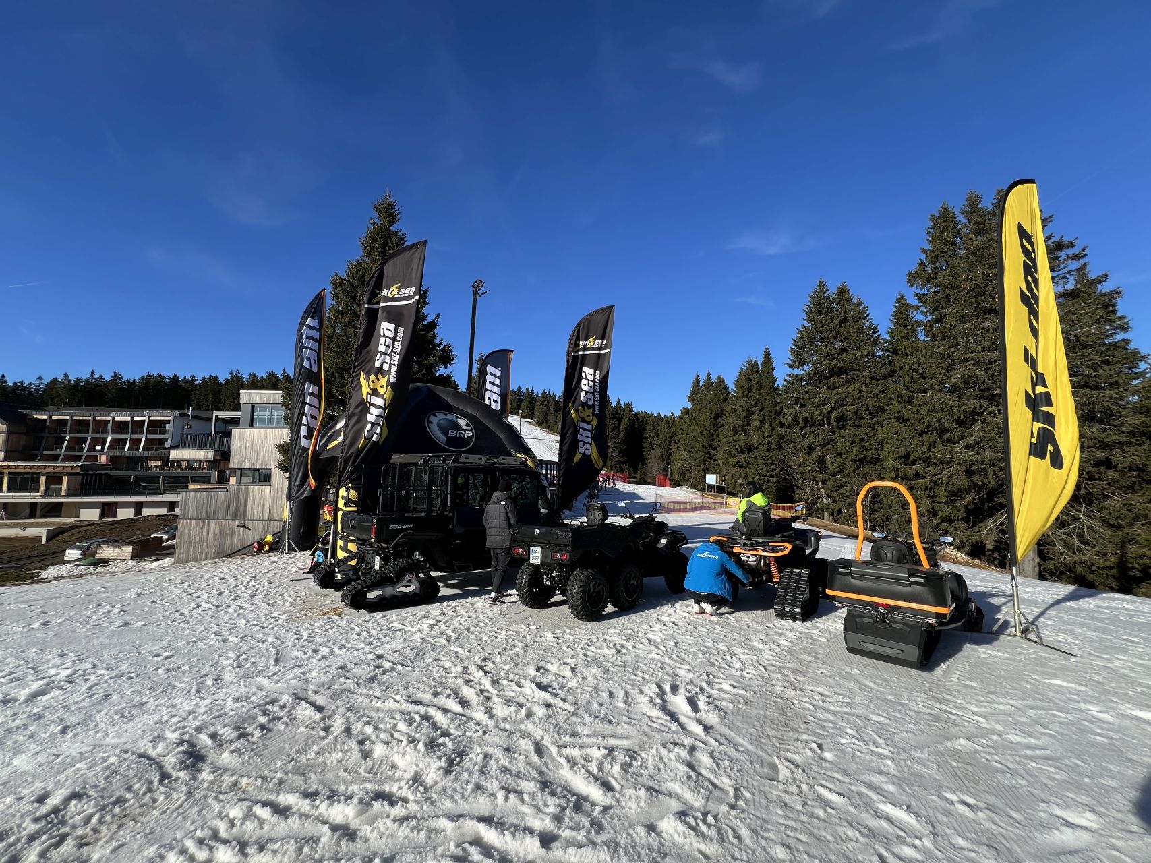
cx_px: 576
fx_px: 432
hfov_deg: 106.2
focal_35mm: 13
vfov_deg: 89.9
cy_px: 432
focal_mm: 1.57
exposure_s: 1/995
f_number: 1.8
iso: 32
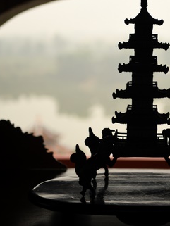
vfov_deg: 18.3
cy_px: 68
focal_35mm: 107
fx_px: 700
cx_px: 148
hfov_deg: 13.7
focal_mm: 55
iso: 160
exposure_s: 1/500
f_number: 2.8
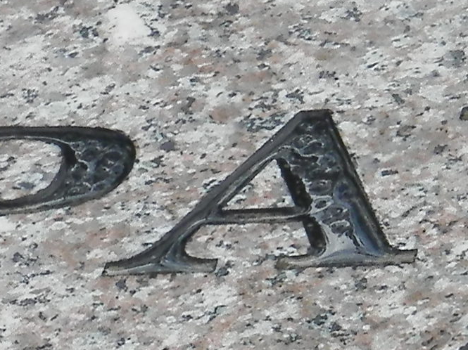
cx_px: 795
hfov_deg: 2.7
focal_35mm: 735
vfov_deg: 2.0
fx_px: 9932
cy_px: 654
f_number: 4.5
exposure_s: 1/160
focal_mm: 19
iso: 80
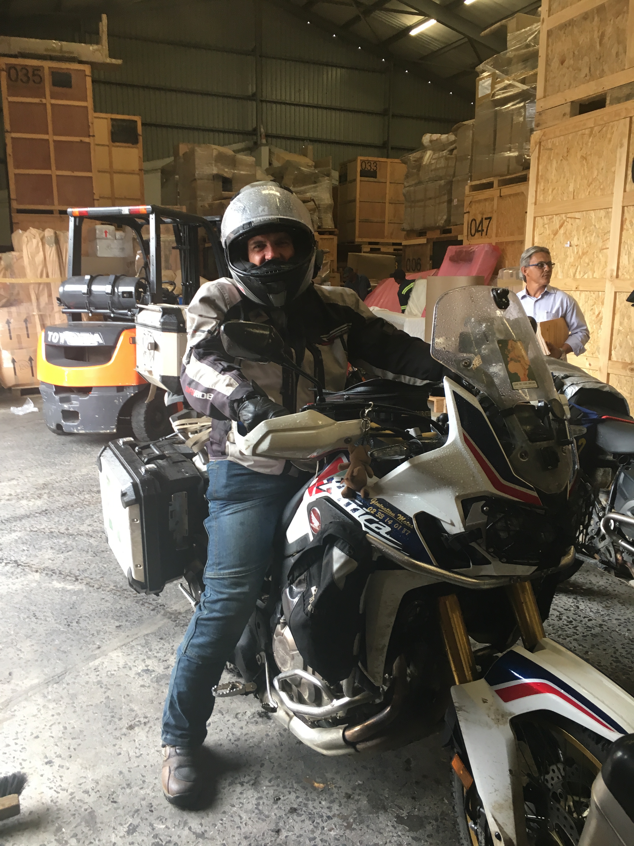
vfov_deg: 61.7
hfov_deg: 48.2
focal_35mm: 29
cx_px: 317
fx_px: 708
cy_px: 423
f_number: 2.2
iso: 80
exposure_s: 1/33
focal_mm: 4.15
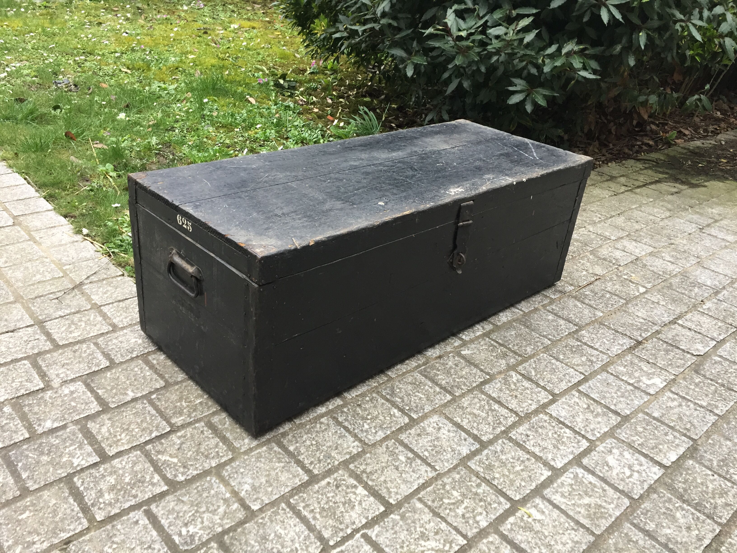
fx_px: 617
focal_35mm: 29
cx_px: 368
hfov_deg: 61.7
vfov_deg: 48.2
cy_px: 276
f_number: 2.2
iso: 50
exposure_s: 1/33
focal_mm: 4.15
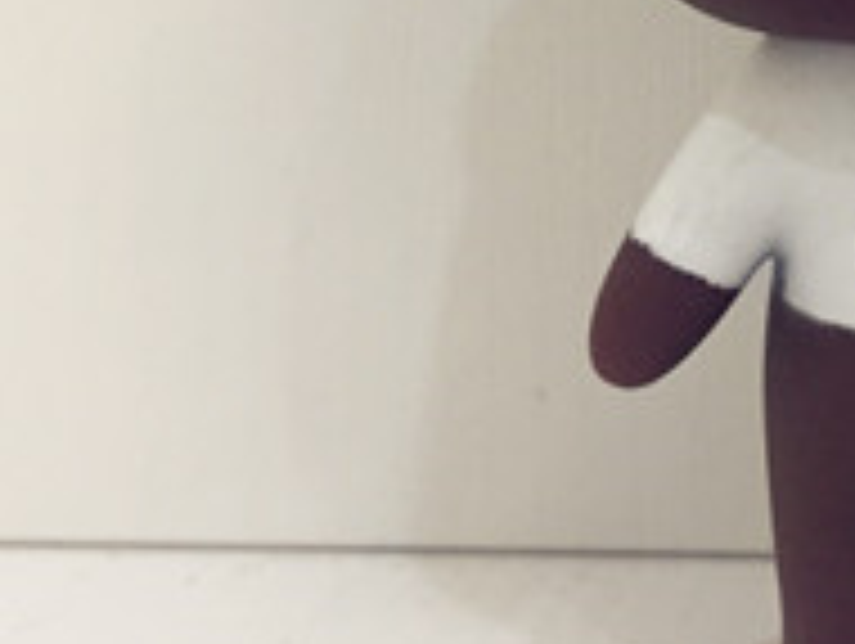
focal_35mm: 99
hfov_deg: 19.1
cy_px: -178
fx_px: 2448
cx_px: 914
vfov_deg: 14.4
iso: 160
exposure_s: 1/33
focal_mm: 4.15
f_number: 2.2
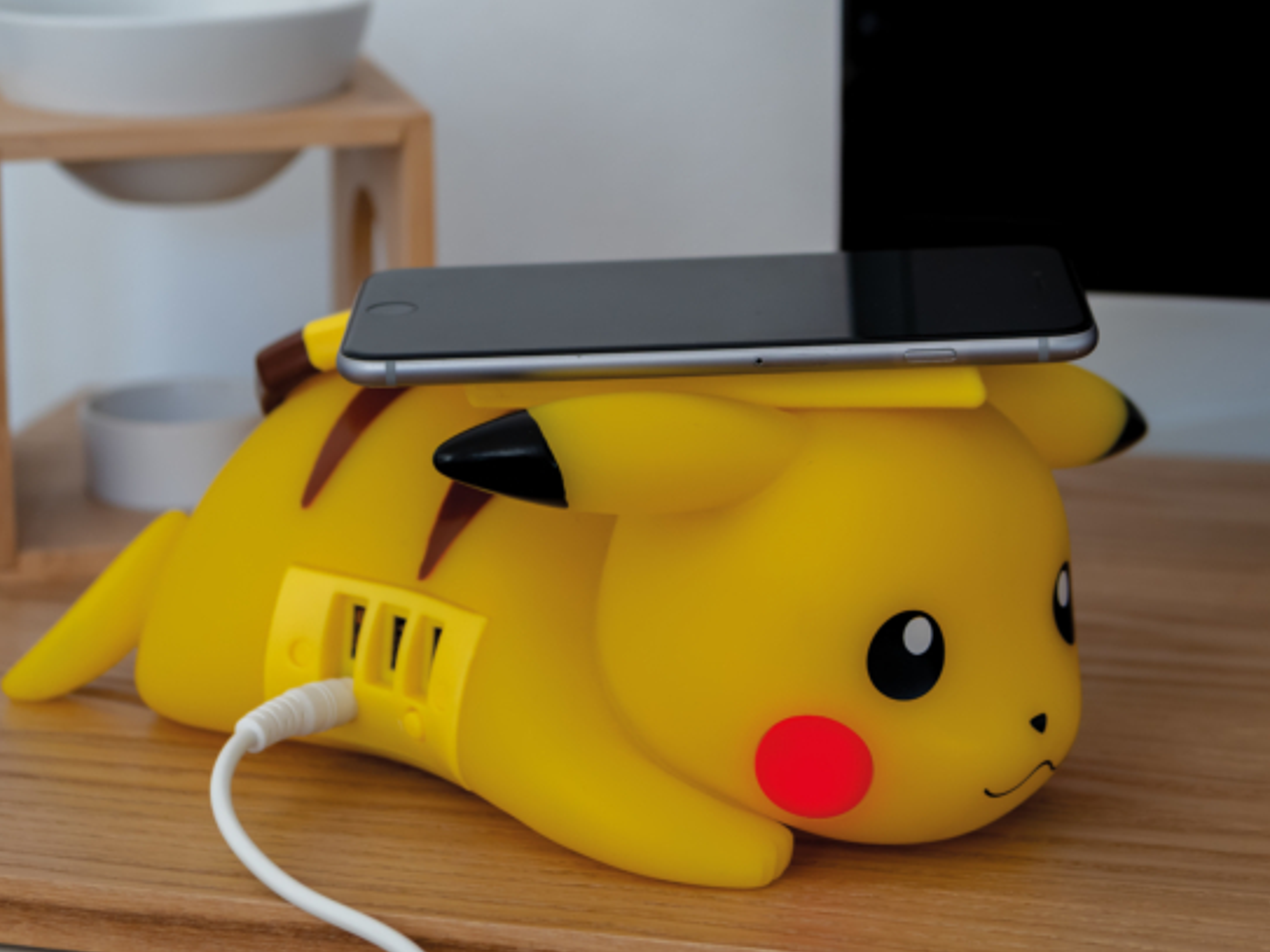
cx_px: 660
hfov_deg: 20.7
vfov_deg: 15.6
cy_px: 442
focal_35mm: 95
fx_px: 3485
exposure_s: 1/30
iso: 400
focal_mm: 43
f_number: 3.5
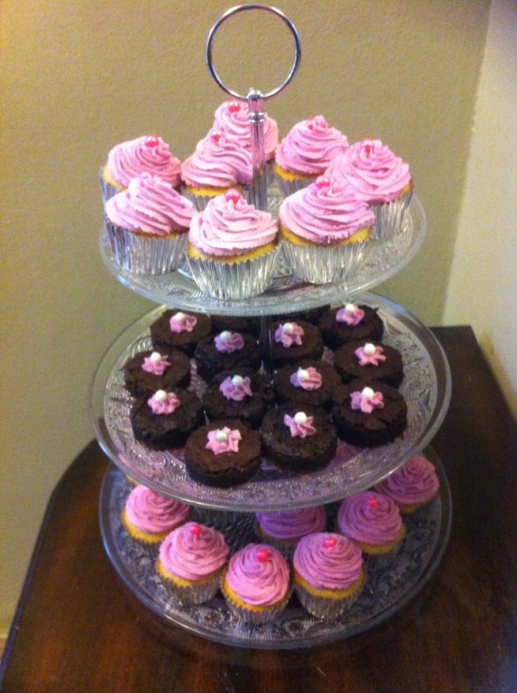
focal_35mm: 35
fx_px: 699
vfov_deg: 52.7
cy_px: 346
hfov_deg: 40.6
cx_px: 258
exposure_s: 1/15
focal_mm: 3.85
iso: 640
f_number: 2.8
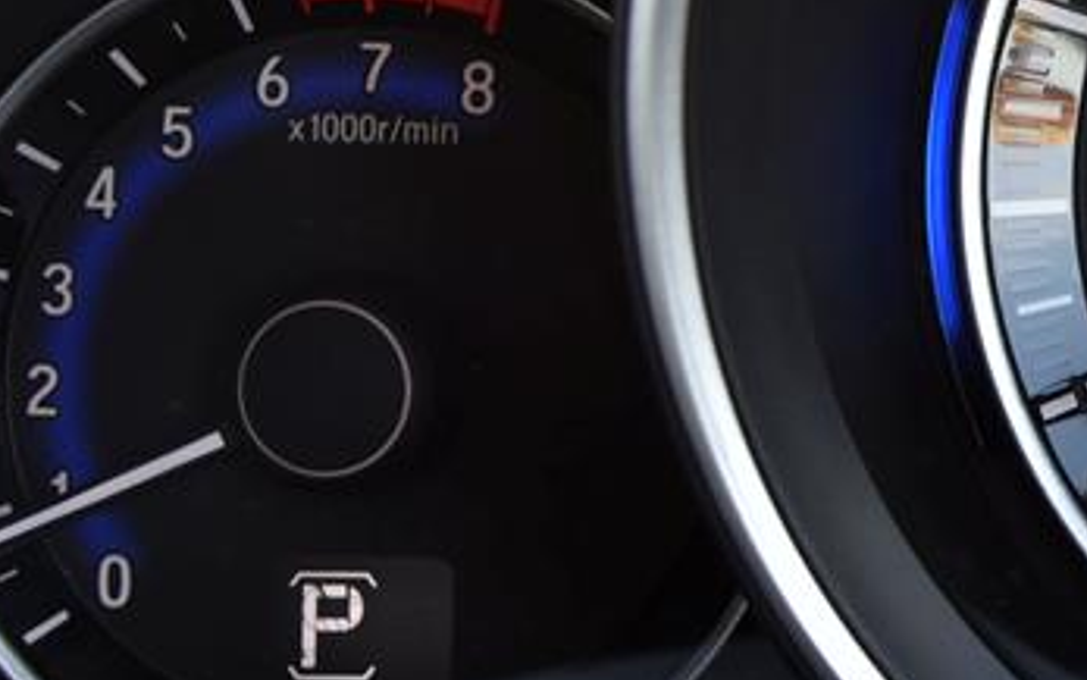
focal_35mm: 148
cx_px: 1535
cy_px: 226
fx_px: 4385
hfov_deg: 13.5
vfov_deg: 8.9
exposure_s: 1/45
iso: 200
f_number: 5.6
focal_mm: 38
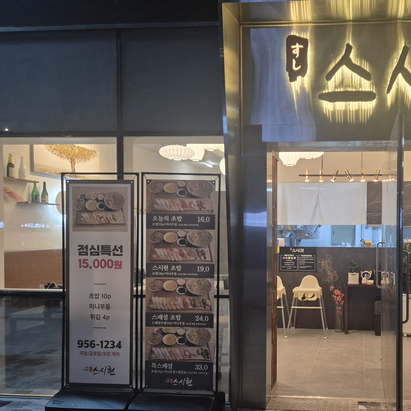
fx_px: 457
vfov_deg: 48.3
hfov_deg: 45.8
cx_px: 332
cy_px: 233
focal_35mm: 34
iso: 250
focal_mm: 5.4
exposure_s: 1/120
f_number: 1.8
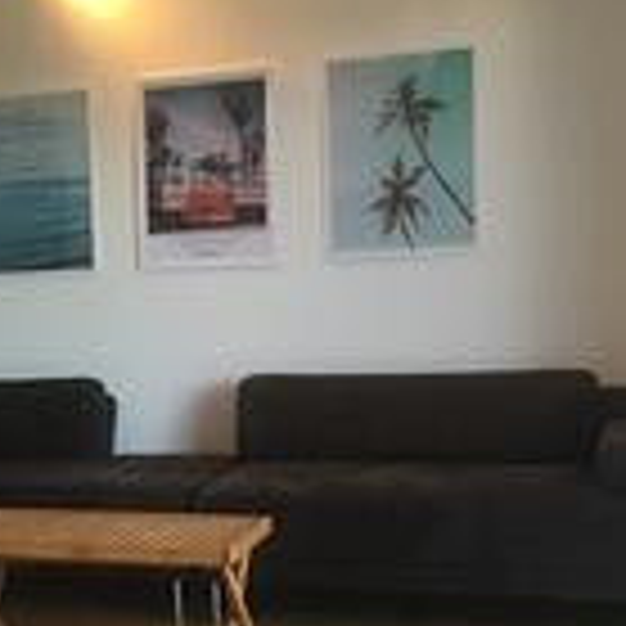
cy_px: 405
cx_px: -108
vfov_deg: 23.3
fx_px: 1514
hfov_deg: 21.8
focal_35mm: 74
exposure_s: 1/33
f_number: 2.2
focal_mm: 4.15
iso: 32
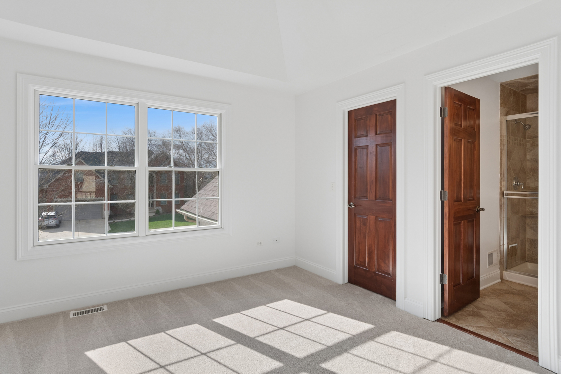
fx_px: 280
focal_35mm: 18
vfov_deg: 67.4
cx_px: 280
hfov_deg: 90.0
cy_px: 187
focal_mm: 12
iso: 320
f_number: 8
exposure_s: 1/160
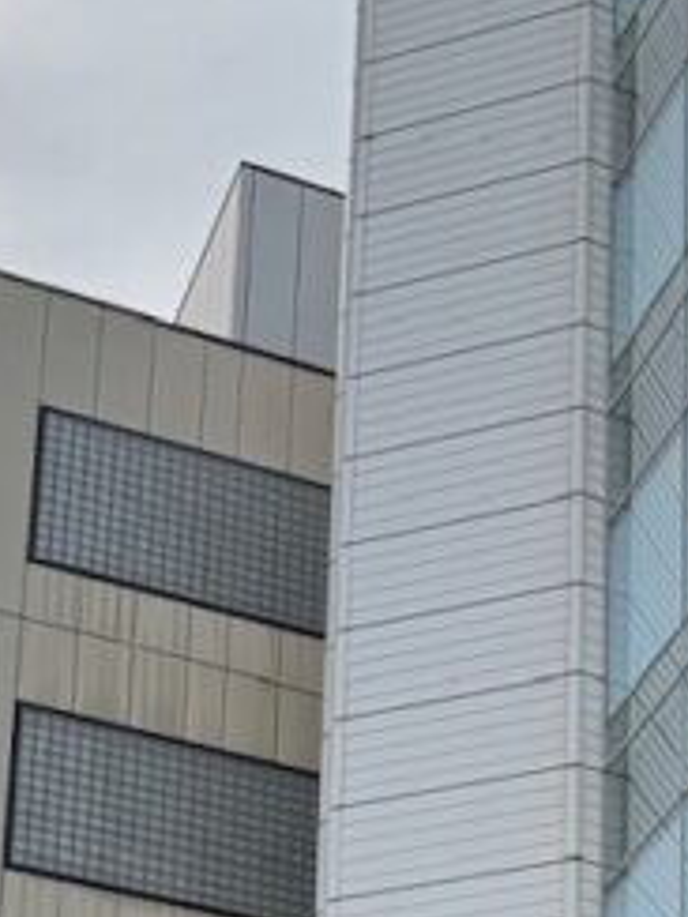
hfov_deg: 13.7
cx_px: 805
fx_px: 2783
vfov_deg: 16.7
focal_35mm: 105
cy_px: 1438
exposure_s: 1/2710
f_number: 1.78
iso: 80
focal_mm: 6.76
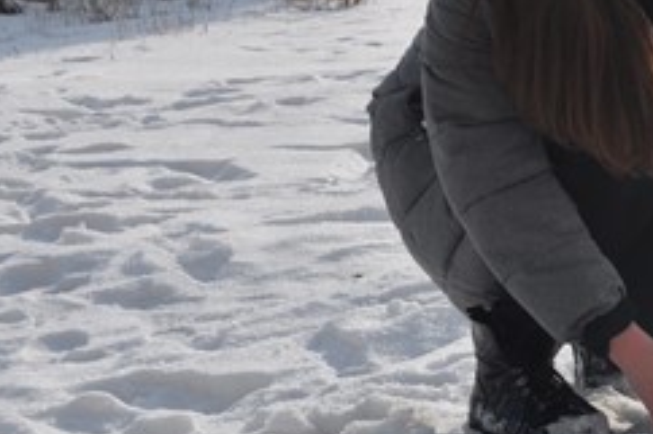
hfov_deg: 14.5
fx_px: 2483
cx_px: 764
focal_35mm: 137
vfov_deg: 10.0
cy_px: 232
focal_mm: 34
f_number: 11
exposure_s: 1/500
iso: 250
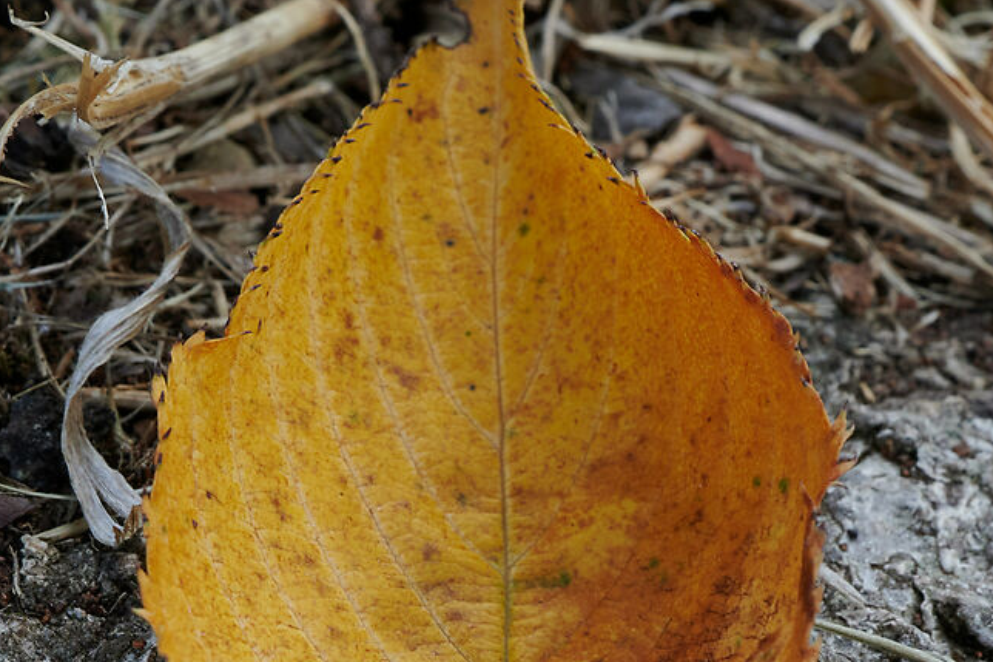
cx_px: 464
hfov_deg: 7.9
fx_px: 7197
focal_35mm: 261
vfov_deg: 5.2
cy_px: 860
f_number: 11
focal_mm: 70
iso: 360
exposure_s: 1/80
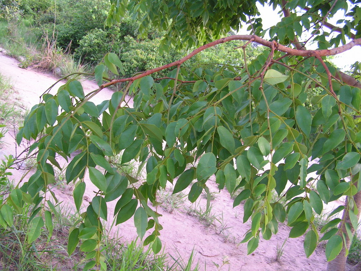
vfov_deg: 37.7
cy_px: 136
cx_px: 180
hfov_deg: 49.0
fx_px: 396
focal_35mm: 38
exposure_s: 1/40
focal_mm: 6.3
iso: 50
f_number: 4
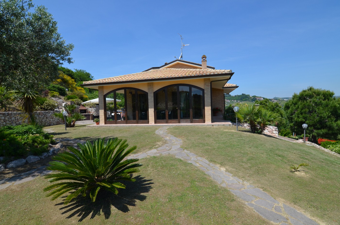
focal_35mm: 17
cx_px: 170
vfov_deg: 69.4
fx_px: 163
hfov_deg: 92.6
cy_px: 112
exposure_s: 1/250
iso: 110
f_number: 8
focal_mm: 11.5
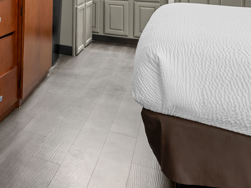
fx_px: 336
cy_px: -38
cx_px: -56
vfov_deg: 27.5
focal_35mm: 46
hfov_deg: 33.0
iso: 200
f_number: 8
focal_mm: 17.5
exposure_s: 1/1.25
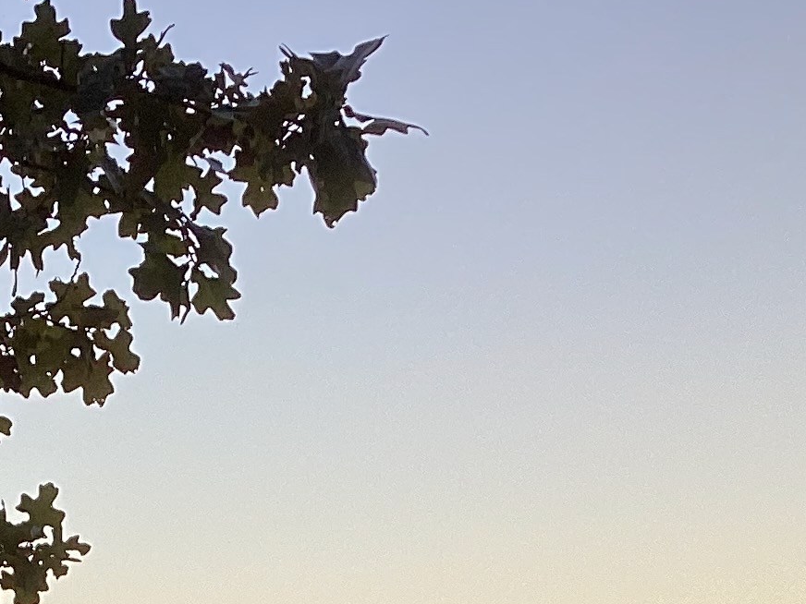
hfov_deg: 16.8
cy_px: 1106
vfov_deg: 11.7
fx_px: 2701
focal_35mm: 116
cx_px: 163
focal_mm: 3.3
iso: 25
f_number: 2.4
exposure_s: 1/154
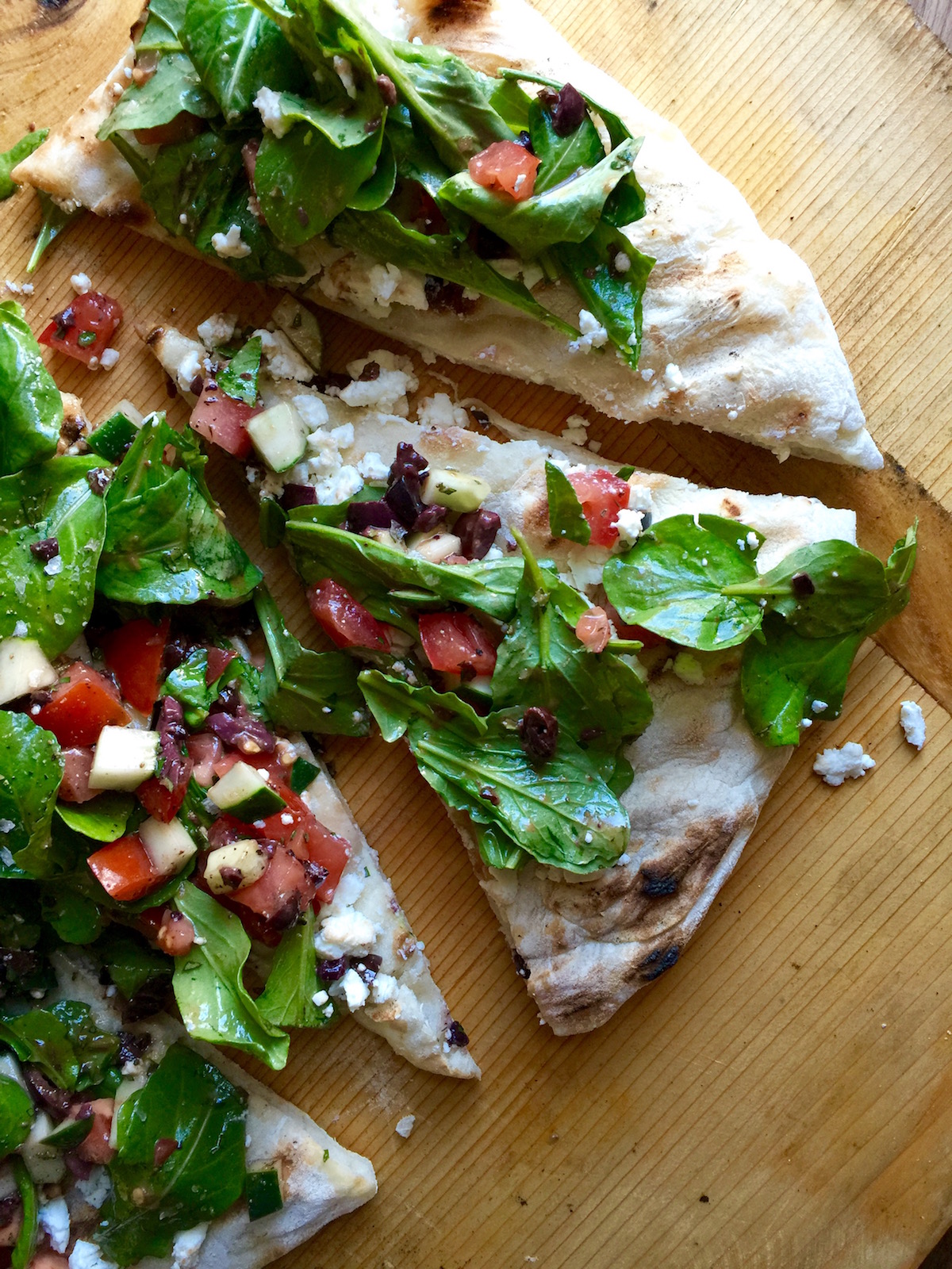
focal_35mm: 29
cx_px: 476
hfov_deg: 48.2
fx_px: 1063
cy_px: 634
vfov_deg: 61.7
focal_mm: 4.15
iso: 50
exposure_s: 1/15
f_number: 2.2
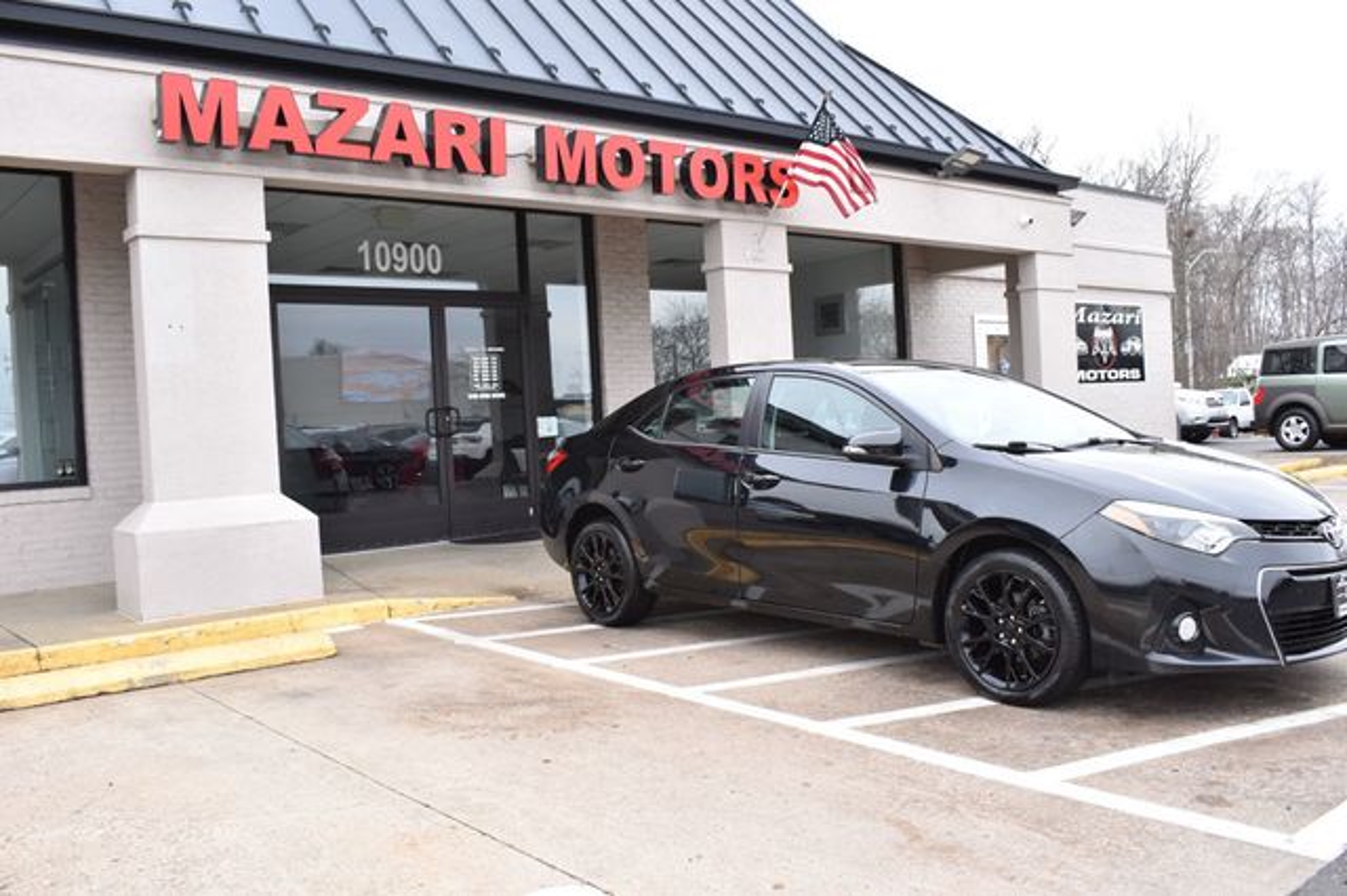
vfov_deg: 41.7
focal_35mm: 32
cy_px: 448
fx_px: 1178
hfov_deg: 59.5
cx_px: 674
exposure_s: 1/125
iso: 400
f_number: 8
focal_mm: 21
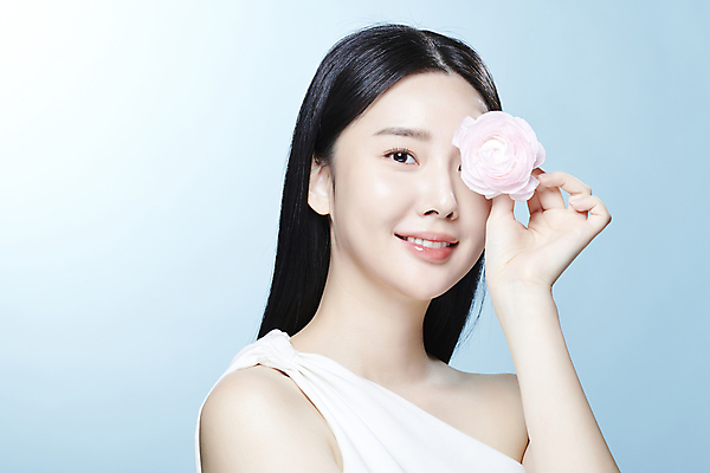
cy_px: 236
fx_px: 2071
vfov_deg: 13.0
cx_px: 355
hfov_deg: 19.5
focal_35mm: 105
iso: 100
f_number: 16
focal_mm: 105
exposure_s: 1/125
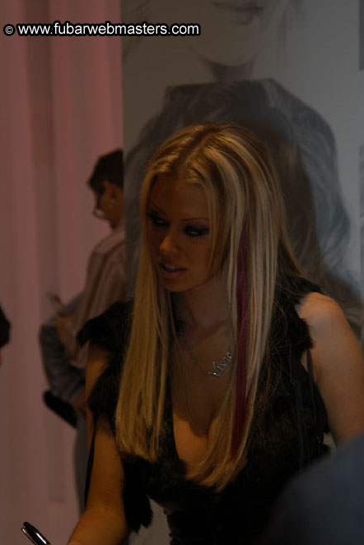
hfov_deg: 13.6
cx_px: 180
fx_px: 1532
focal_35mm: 101
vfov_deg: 20.2
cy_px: 273
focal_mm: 66
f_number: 5
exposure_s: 1/60
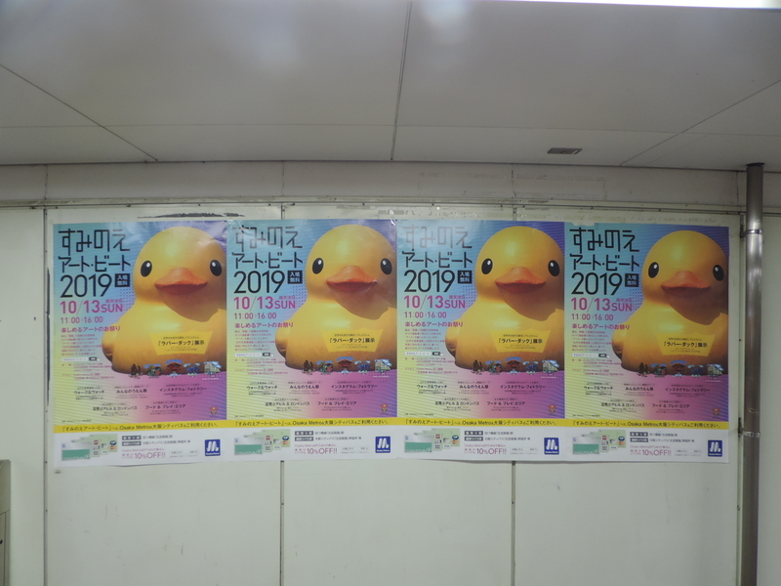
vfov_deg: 56.8
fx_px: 541
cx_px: 390
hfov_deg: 71.6
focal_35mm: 24
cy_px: 293
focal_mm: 4.3
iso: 180
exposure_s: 1/30
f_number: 3
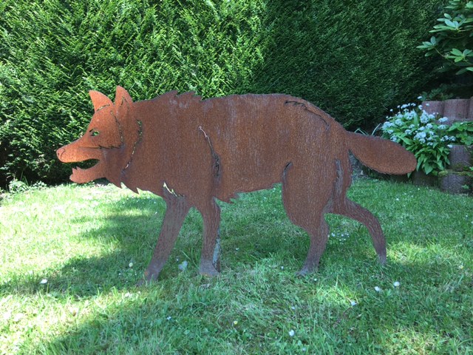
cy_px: 178
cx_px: 236
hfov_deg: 61.7
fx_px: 396
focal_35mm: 29
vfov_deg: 48.2
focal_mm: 4.15
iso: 25
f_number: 2.2
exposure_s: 1/162
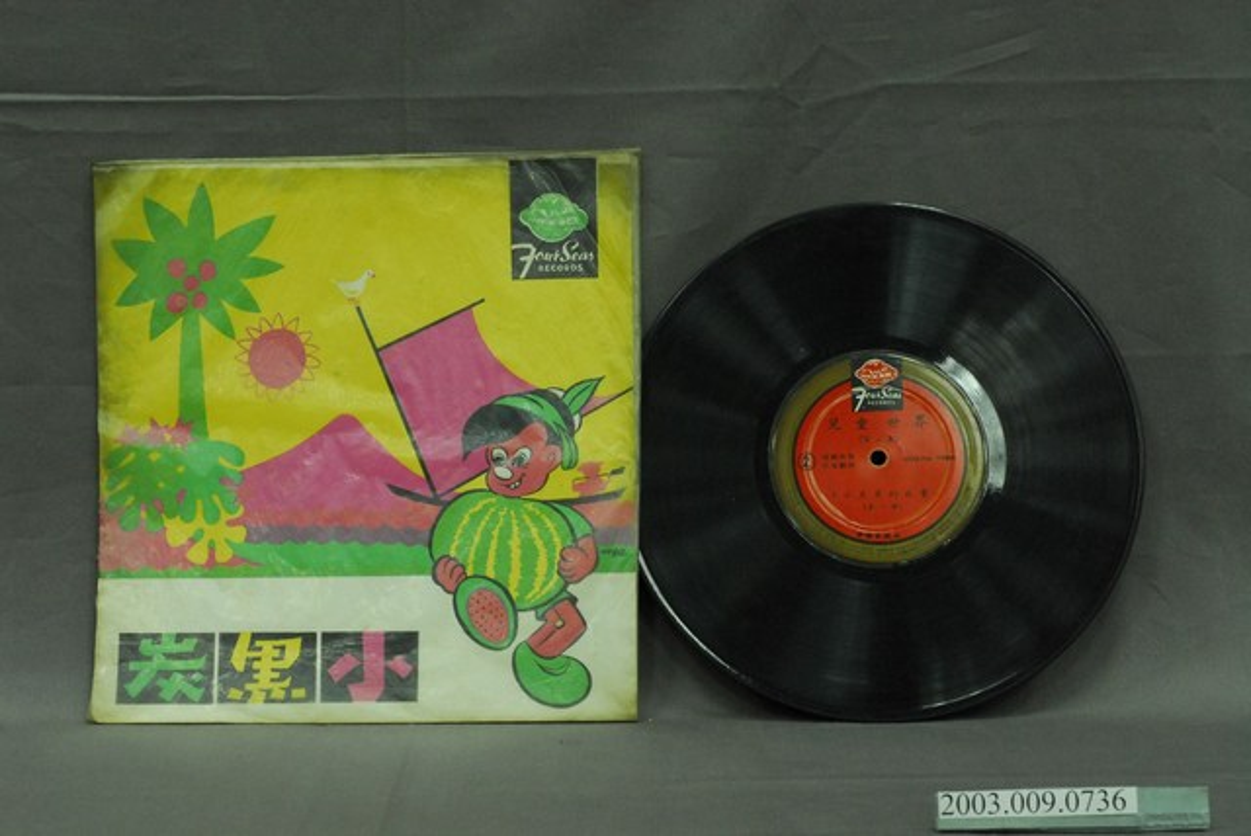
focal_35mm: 90
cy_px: 418
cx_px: 626
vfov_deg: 15.2
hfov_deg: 22.6
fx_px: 3130
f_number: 10
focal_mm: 60
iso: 1000
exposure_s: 1/20
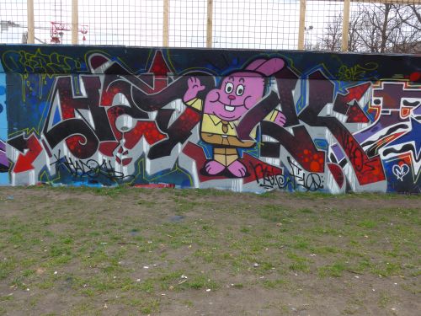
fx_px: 353
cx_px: 210
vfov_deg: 48.2
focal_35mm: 29
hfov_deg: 61.7
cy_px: 158
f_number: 2.8
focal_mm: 6
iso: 80
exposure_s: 1/200
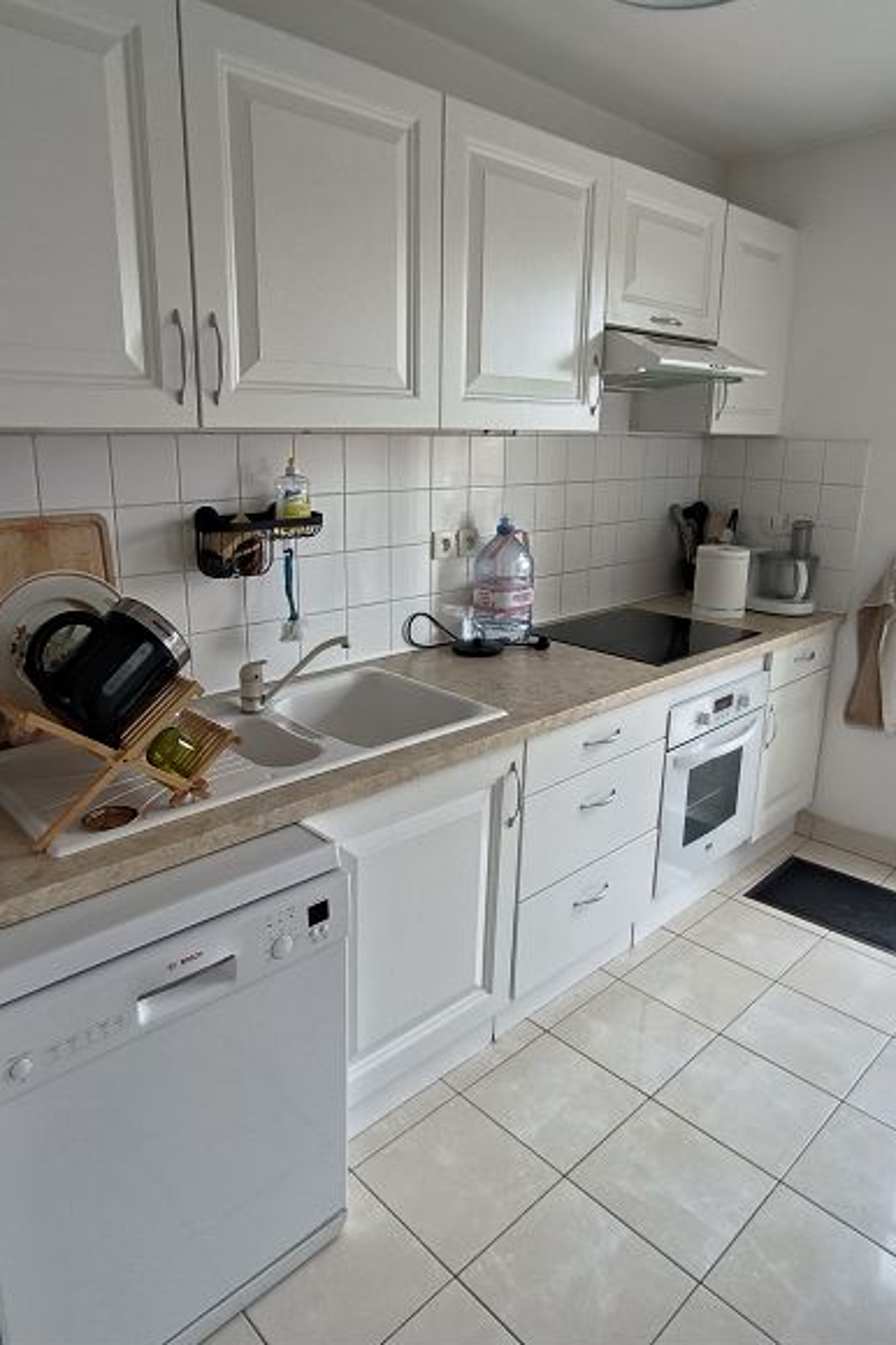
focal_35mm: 23
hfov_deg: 55.1
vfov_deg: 76.1
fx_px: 859
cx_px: 460
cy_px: 653
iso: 75
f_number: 2.2
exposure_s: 1/49.9
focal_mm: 1.65
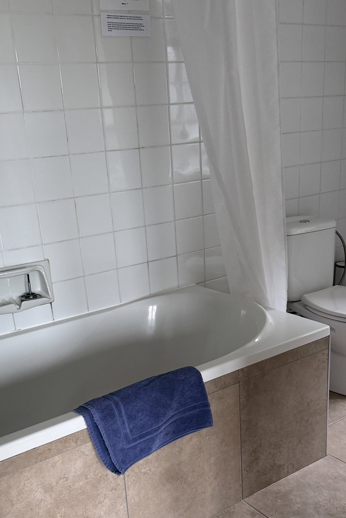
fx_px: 591
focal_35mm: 41
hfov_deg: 32.6
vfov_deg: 46.7
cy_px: 344
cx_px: 184
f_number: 1.78
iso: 250
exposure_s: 1/60
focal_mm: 6.76
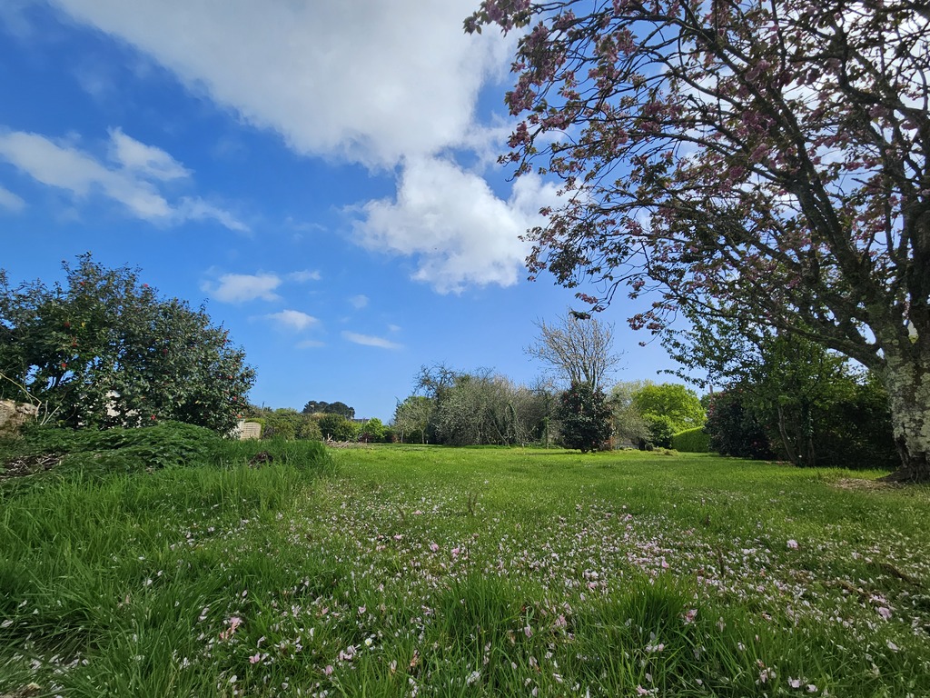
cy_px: 349
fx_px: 349
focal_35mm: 13
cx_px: 465
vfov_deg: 89.9
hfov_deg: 106.2
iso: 50
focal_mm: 2.2
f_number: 2.2
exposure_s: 1/2635
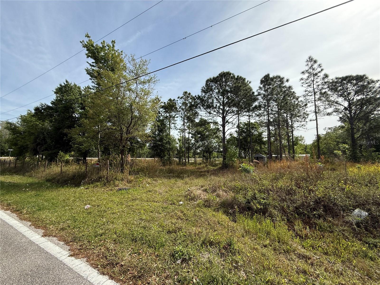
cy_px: 142
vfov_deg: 85.7
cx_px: 190
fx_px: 154
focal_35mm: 14
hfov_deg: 102.1
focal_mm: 2.22
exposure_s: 1/1464
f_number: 2.2
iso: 50
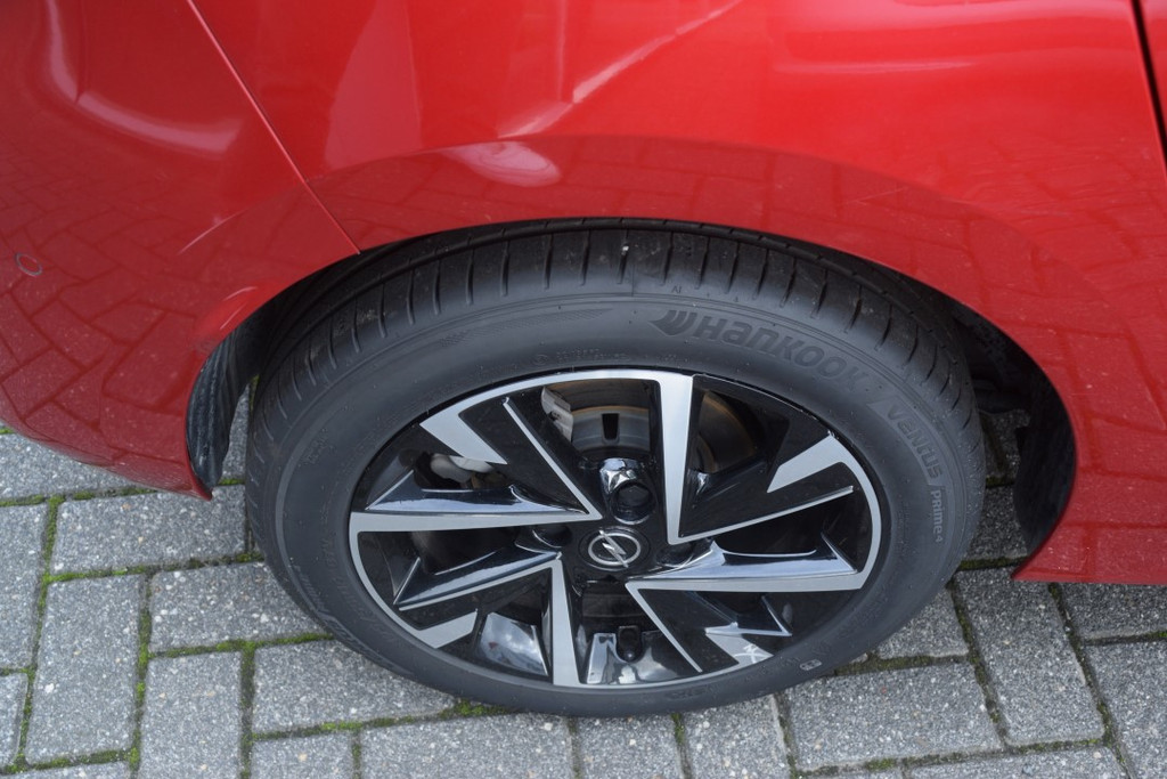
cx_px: 584
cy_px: 390
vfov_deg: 29.9
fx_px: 1459
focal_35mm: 45
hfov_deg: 43.6
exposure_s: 1/125
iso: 400
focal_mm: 30
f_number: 5.6
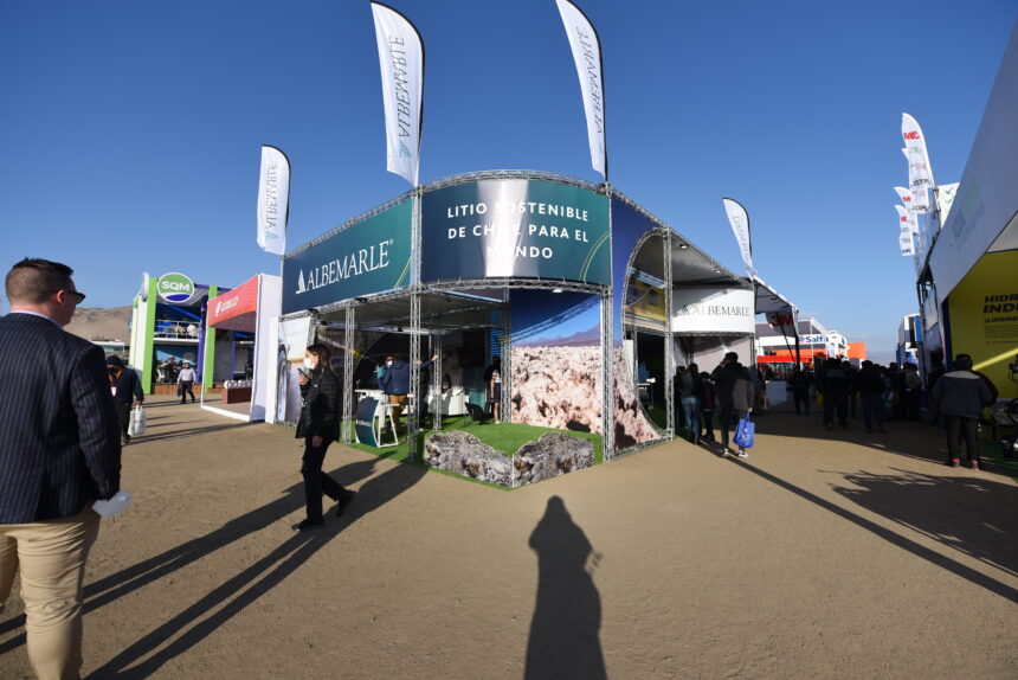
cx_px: 509
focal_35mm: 15
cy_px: 340
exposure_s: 1/1000
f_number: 4.5
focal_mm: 15
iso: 100
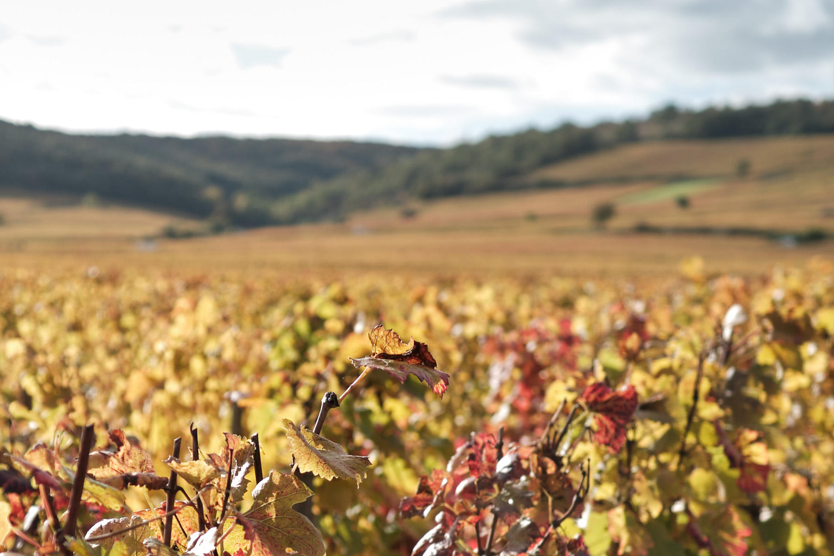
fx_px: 2154
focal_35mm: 93
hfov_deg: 21.8
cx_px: 256
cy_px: 491
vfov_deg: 14.6
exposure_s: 1/4000
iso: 80
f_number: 1.4
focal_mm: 18
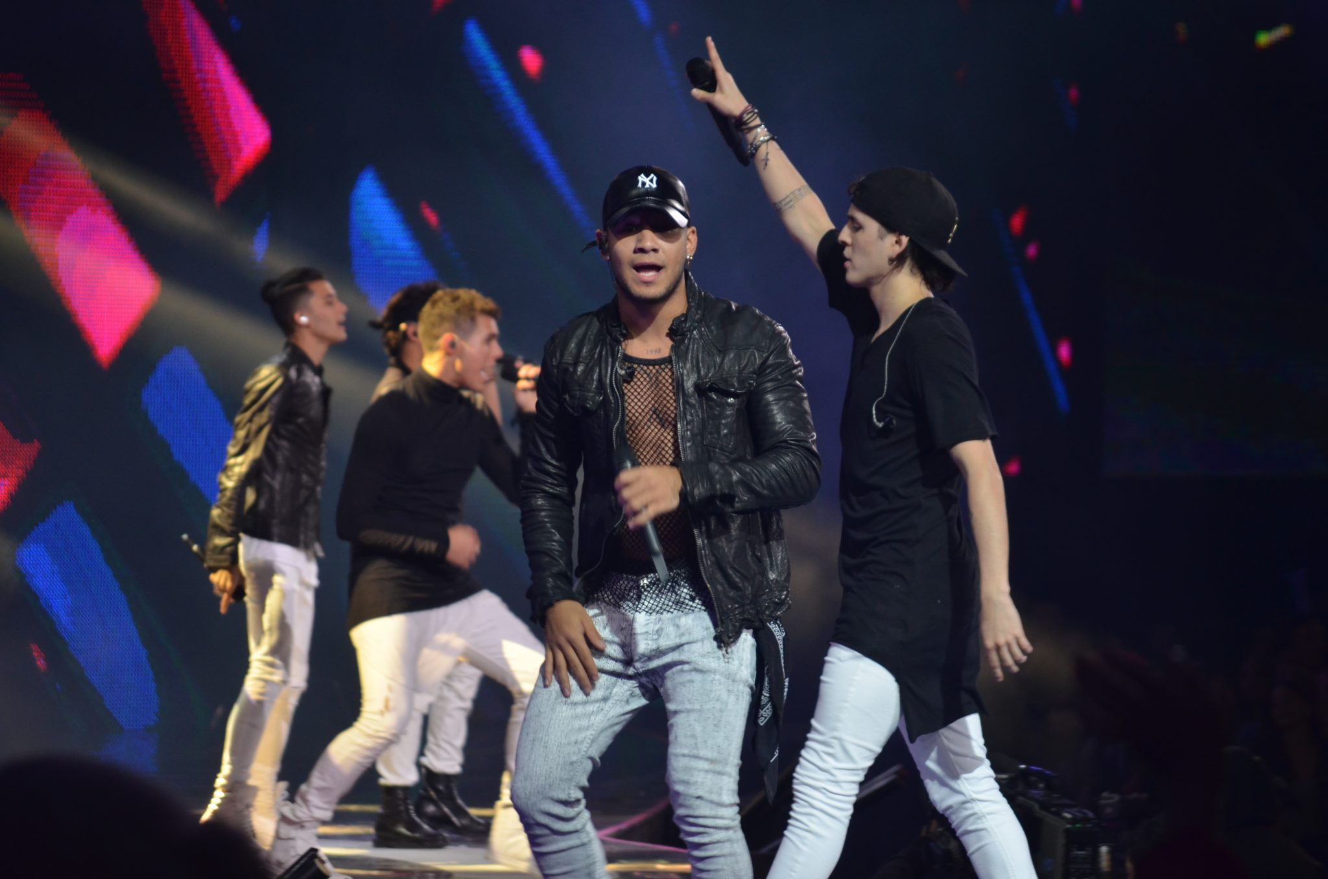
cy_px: 440
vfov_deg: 5.5
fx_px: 9110
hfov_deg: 8.3
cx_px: 664
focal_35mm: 248
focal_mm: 165
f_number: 5.3
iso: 800
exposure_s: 1/125
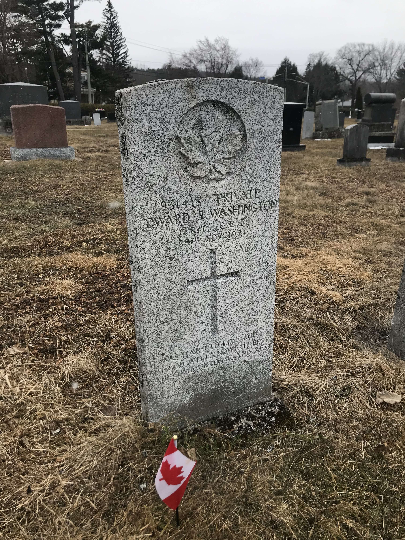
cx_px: 202
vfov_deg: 63.4
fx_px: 437
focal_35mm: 28
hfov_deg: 49.7
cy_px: 270
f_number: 1.8
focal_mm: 3.99
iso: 20
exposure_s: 1/772
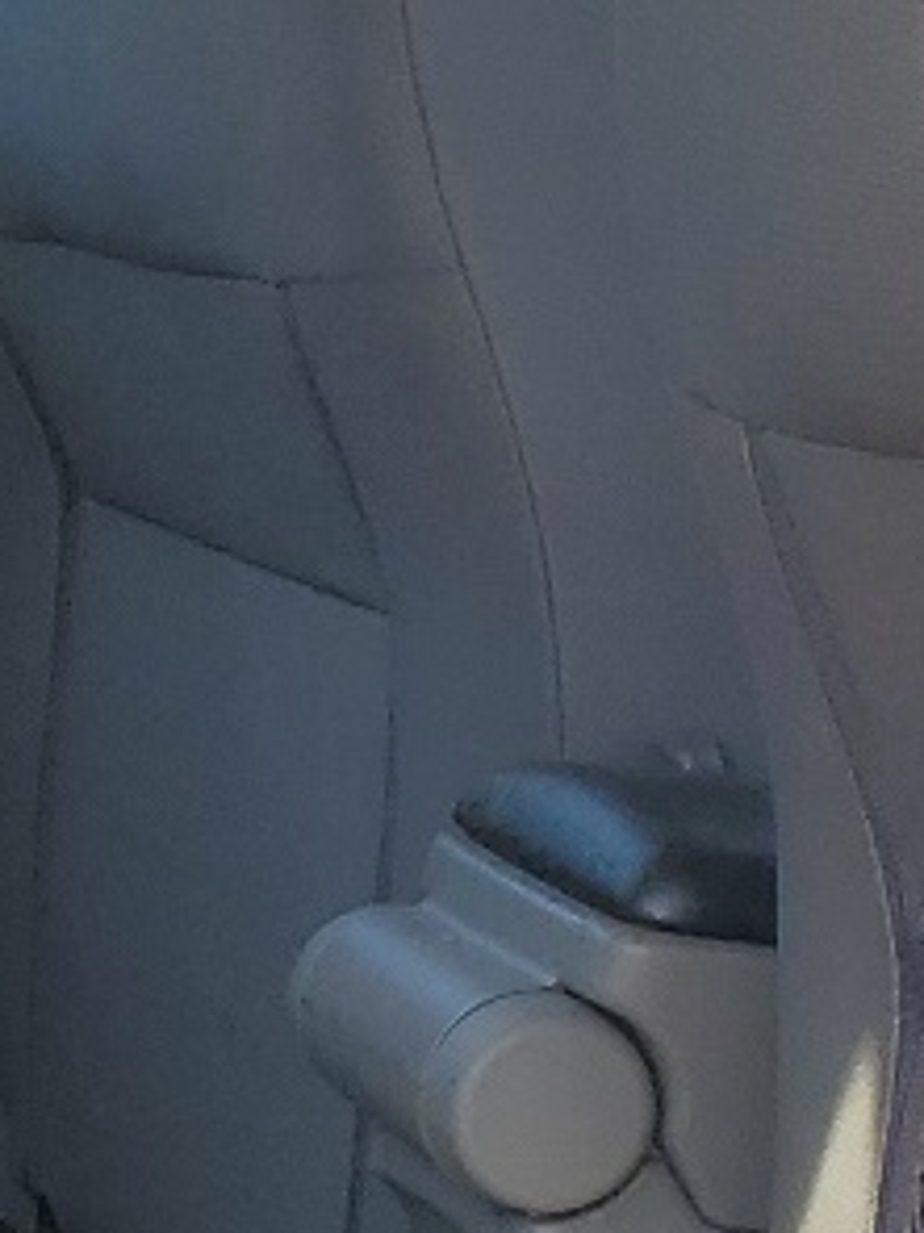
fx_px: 5022
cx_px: -1334
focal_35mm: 141
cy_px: 961
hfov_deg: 9.3
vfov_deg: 13.9
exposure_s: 1/833
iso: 50
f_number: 1.5
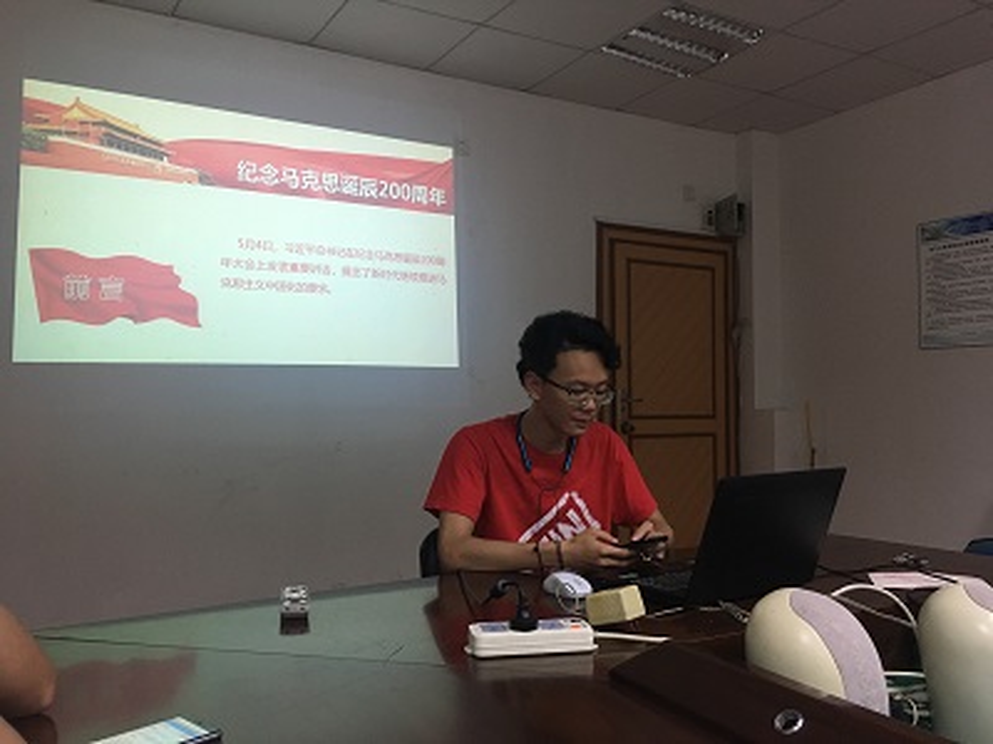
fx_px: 832
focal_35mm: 29
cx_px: 496
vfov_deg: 48.2
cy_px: 372
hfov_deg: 61.7
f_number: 2.2
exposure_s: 1/33
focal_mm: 4.15
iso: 160
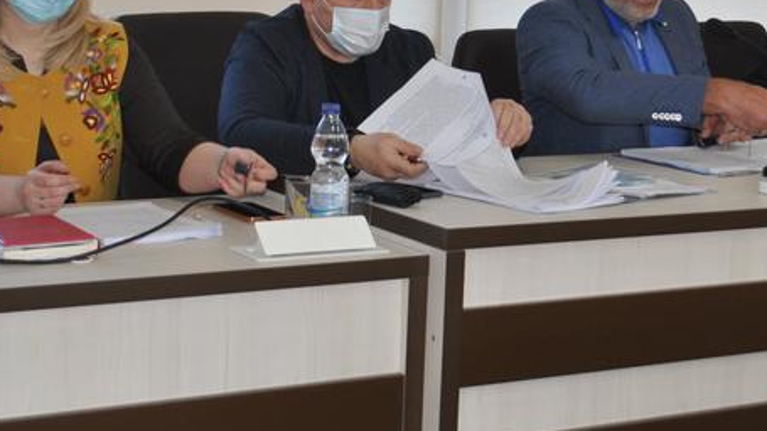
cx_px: 461
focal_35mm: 92
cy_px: 98
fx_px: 1871
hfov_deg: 23.1
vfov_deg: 13.1
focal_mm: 26
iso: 200
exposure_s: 1/60
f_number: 4.2
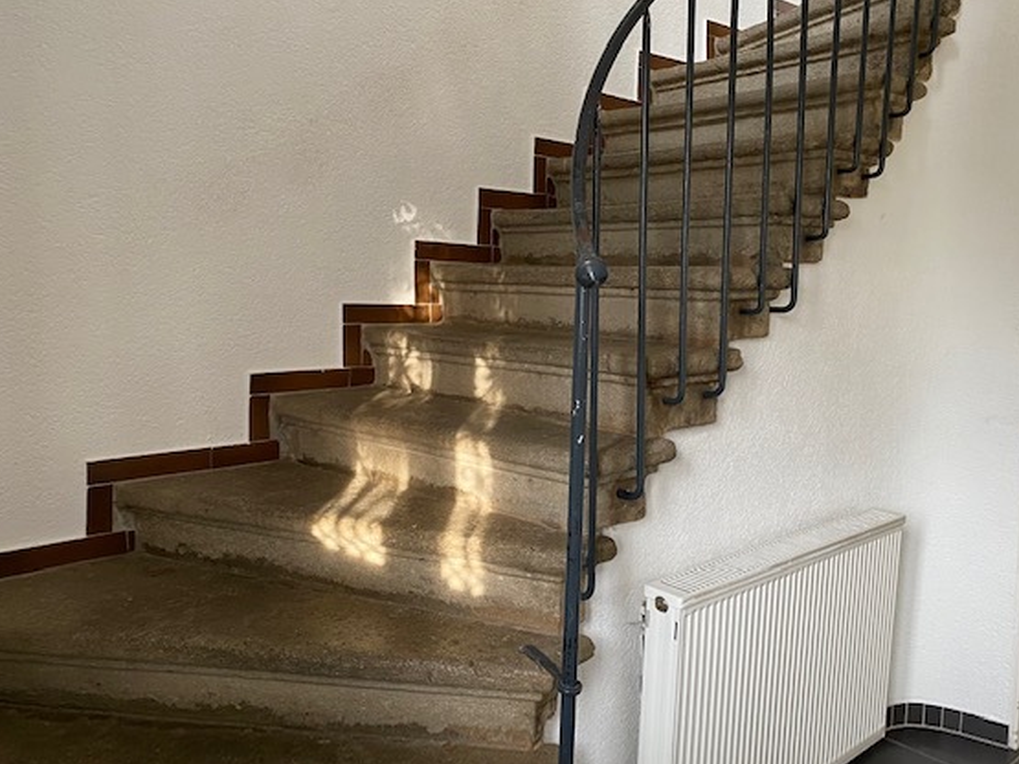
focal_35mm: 30
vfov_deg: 46.7
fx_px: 883
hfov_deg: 59.9
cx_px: 558
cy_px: 345
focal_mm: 4.25
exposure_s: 1/61
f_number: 1.8
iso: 125
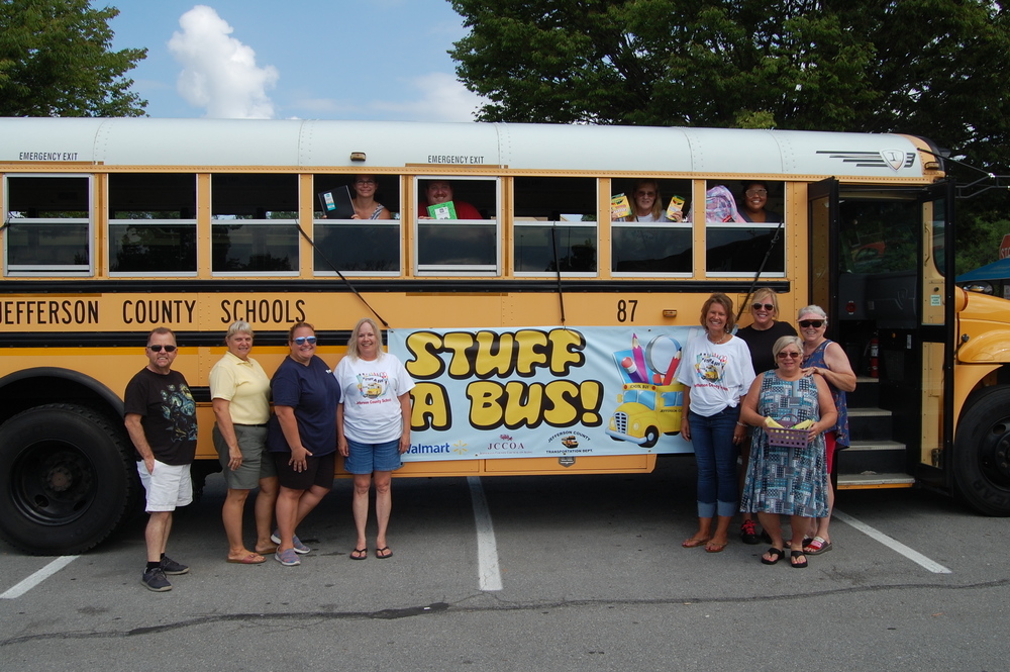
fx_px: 967
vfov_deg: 38.3
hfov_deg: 55.1
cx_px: 505
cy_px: 336
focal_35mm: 34
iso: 200
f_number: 9
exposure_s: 1/320
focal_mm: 23
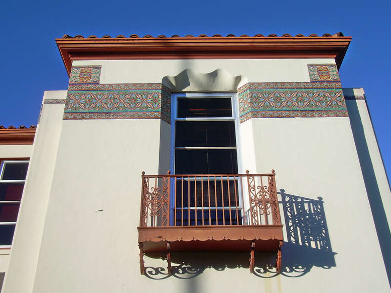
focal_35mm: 39
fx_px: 441
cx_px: 195
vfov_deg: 36.8
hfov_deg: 47.8
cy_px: 147
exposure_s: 1/420
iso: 50
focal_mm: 6.3
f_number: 4.6
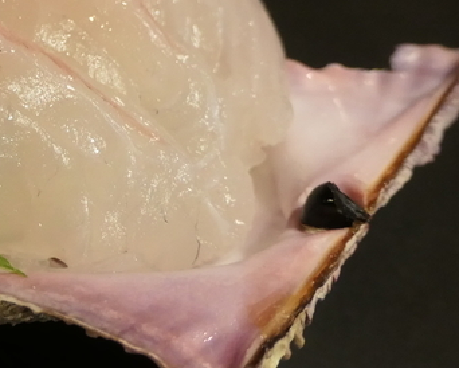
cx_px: -31
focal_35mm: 79
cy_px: 17
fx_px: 1074
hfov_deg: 22.9
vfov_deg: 19.0
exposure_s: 1/60
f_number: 3.3
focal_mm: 8.8
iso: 800
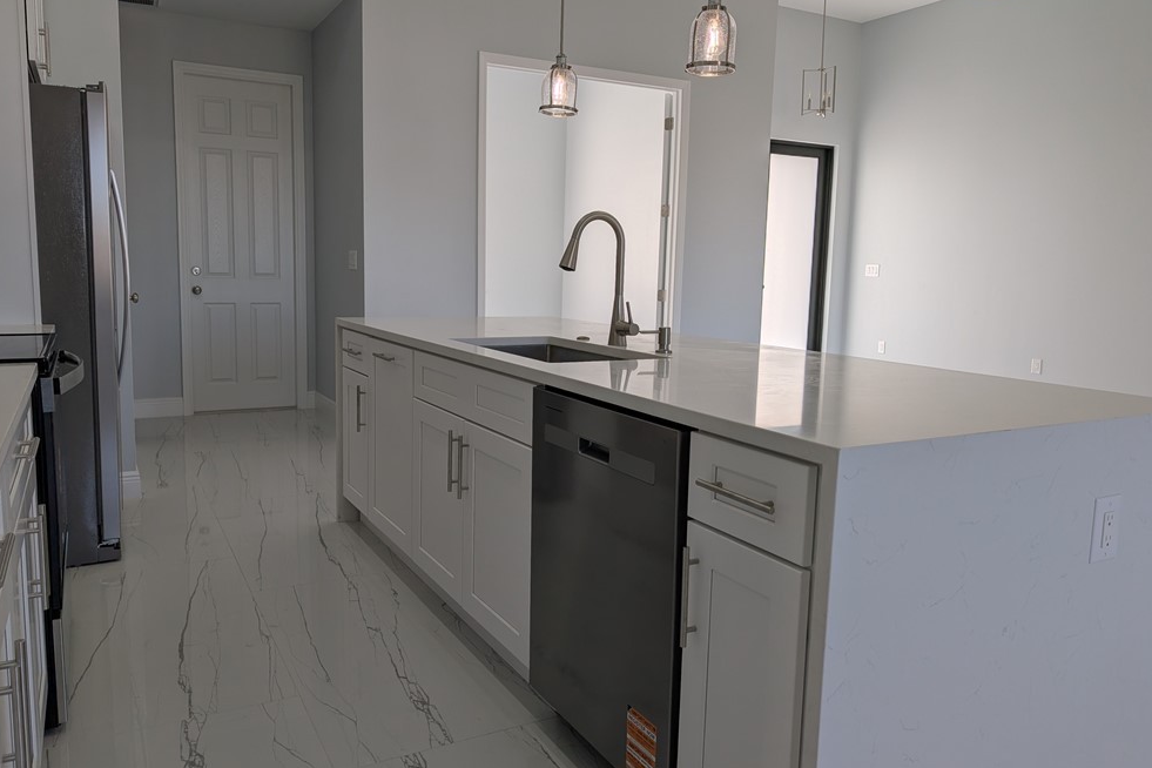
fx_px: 832
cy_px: 366
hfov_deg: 69.4
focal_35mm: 26
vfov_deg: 49.5
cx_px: 558
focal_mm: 6.9
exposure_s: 1/992
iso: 20
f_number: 1.68
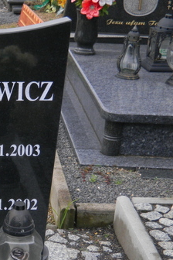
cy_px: 143
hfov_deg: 14.2
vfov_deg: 22.4
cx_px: -71
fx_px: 656
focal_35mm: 91
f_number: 4.1
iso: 80
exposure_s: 1/209
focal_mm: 8.3
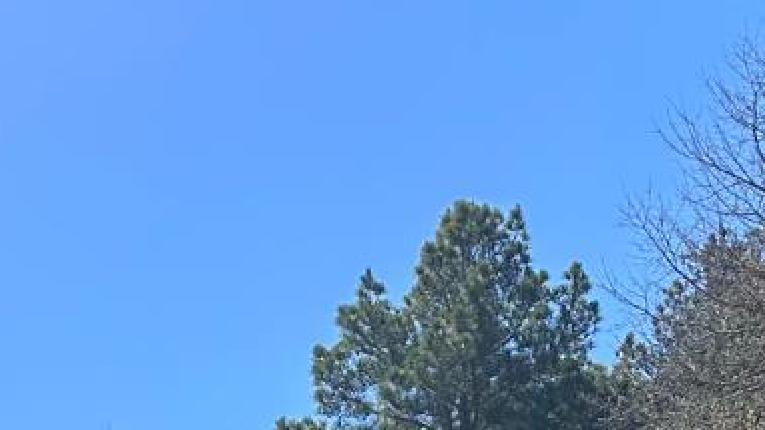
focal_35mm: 103
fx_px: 2089
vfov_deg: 9.9
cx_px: 207
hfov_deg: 20.6
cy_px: 1110
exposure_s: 1/2591
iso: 80
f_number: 1.78
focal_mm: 6.86
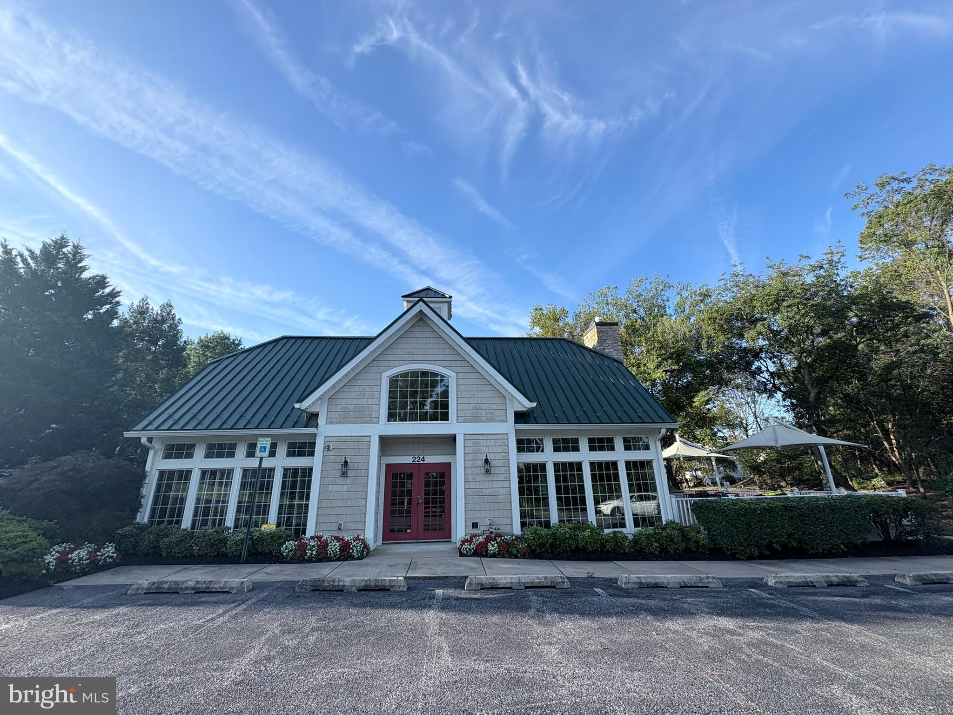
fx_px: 385
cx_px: 476
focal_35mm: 14
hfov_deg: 102.1
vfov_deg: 85.7
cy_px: 358
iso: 40
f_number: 2.2
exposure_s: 1/831
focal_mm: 2.22
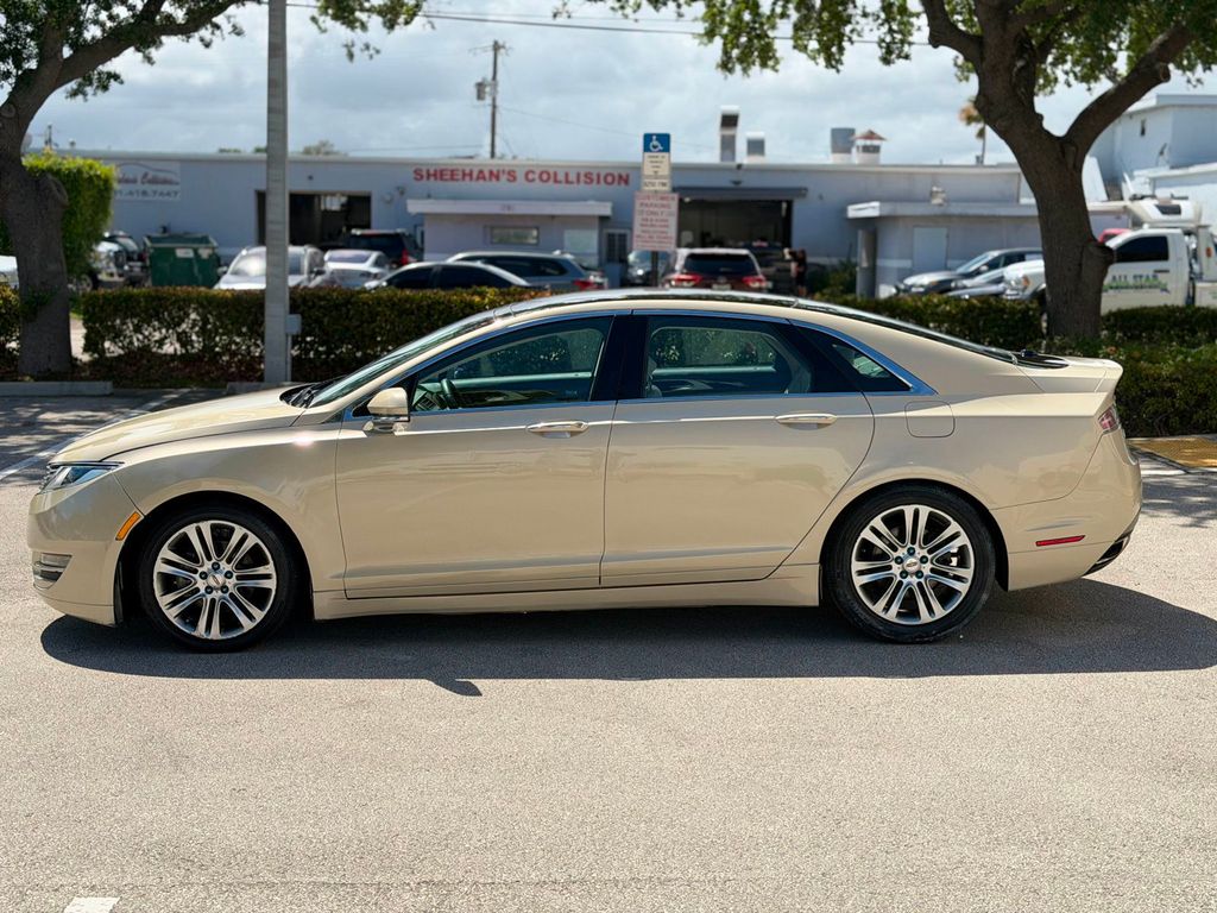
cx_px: 608
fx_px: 1688
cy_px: 456
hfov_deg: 39.7
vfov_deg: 30.3
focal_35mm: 48
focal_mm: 6.76
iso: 64
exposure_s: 1/4878
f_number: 1.78
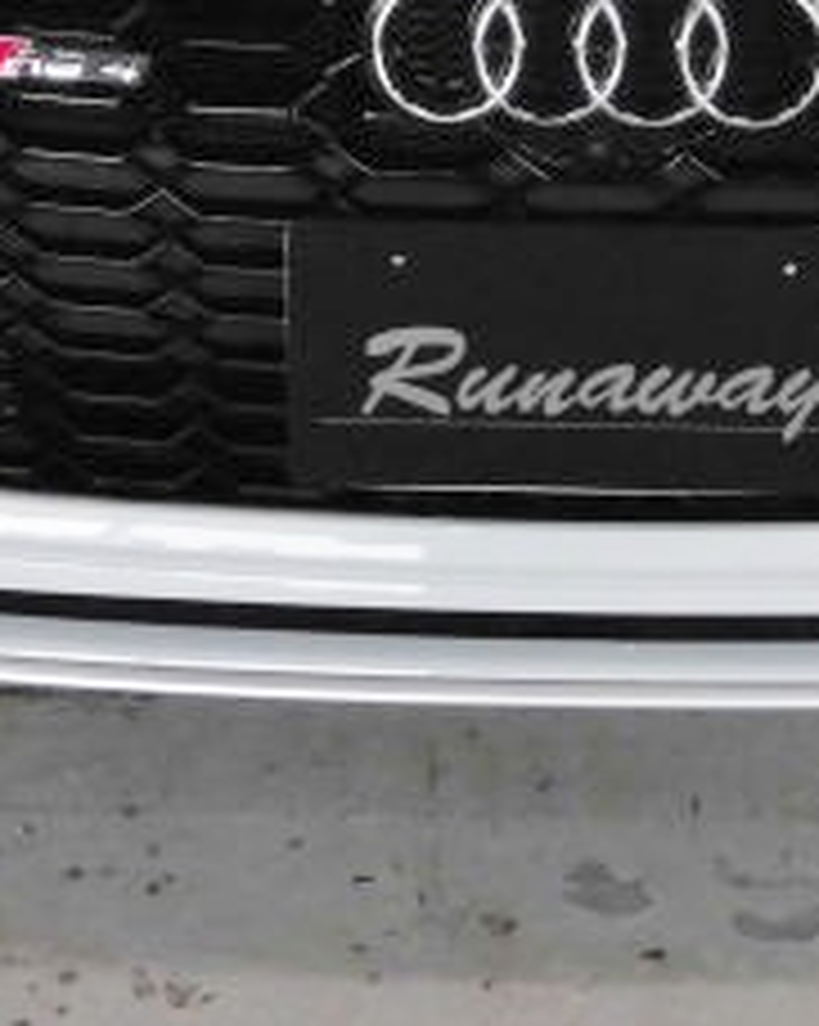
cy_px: -36
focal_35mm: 118
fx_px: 3580
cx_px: 562
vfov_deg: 15.9
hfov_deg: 13.0
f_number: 3.8
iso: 250
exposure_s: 1/50
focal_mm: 7.72
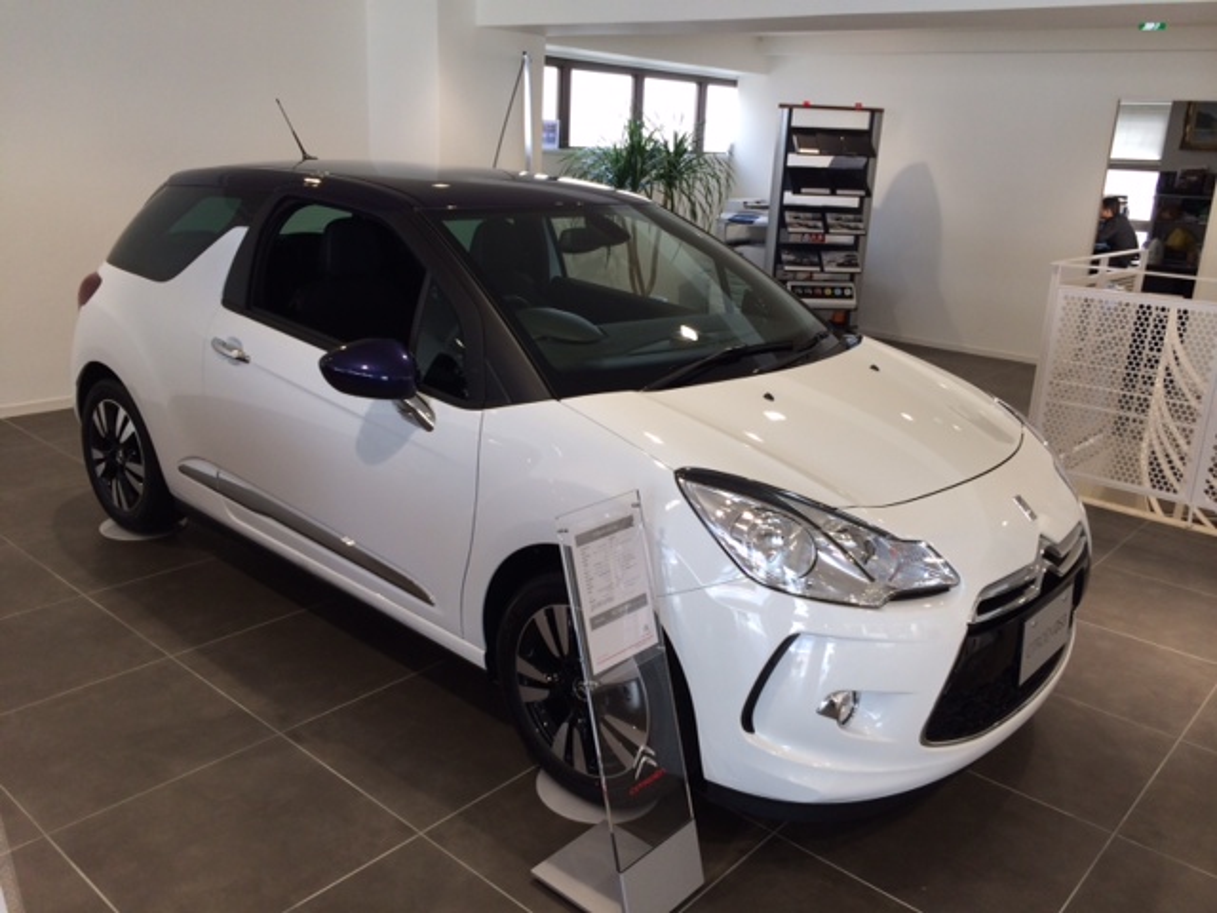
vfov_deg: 46.8
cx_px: 608
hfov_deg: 60.0
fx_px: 1055
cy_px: 456
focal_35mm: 30
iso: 64
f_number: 2.2
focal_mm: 4.12
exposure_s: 1/120
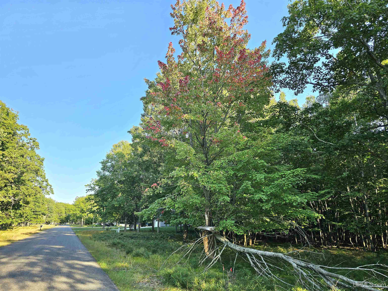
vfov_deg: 58.9
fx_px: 258
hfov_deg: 73.9
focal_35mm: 23
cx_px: 194
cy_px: 146
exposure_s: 1/156
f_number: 1.7
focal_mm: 6.3
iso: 10
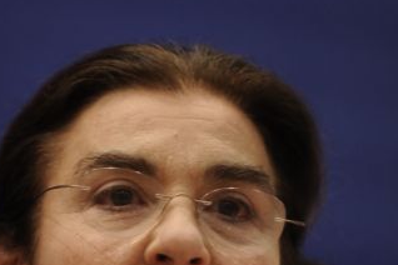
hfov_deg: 5.1
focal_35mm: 402
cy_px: 210
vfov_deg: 3.4
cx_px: 124
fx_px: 4444
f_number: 2.8
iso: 2500
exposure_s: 1/100
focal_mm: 200
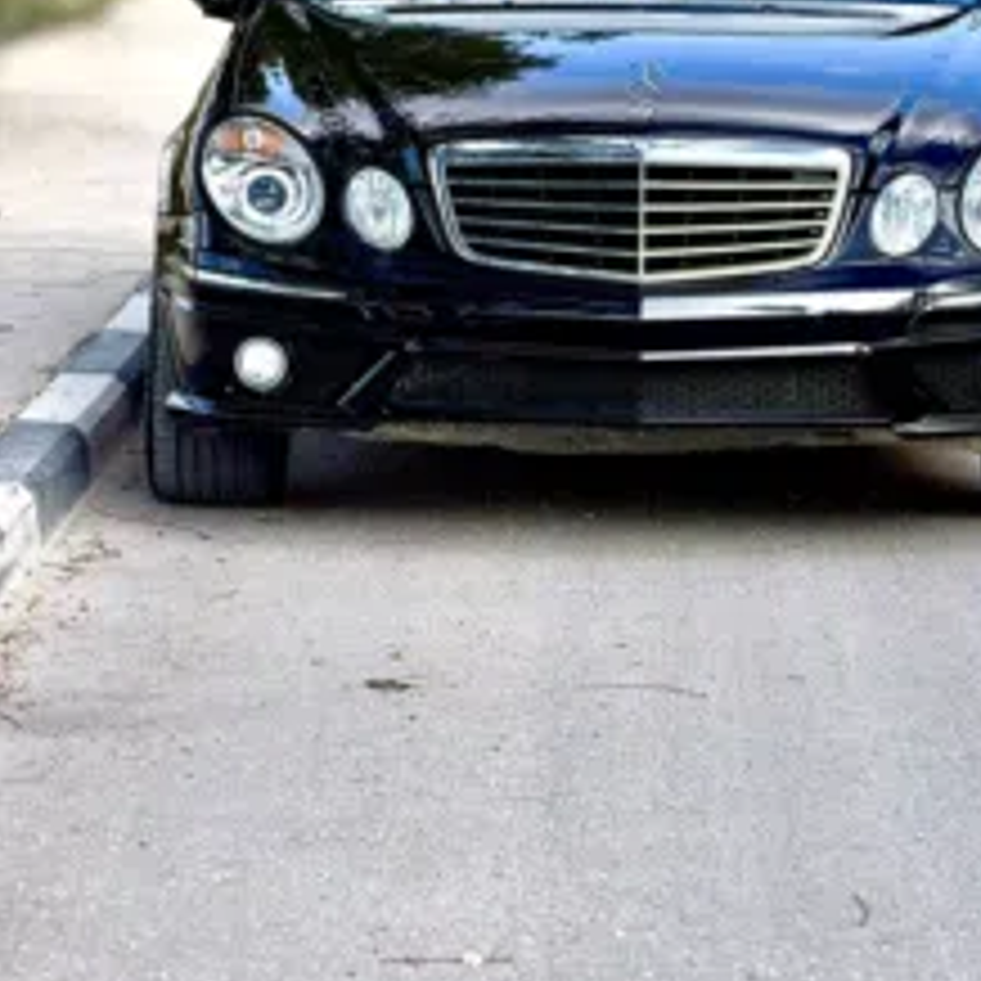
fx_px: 5194
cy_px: 220
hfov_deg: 10.8
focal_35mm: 162
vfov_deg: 10.8
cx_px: 670
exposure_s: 1/279
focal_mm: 16.89
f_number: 2.8
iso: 50
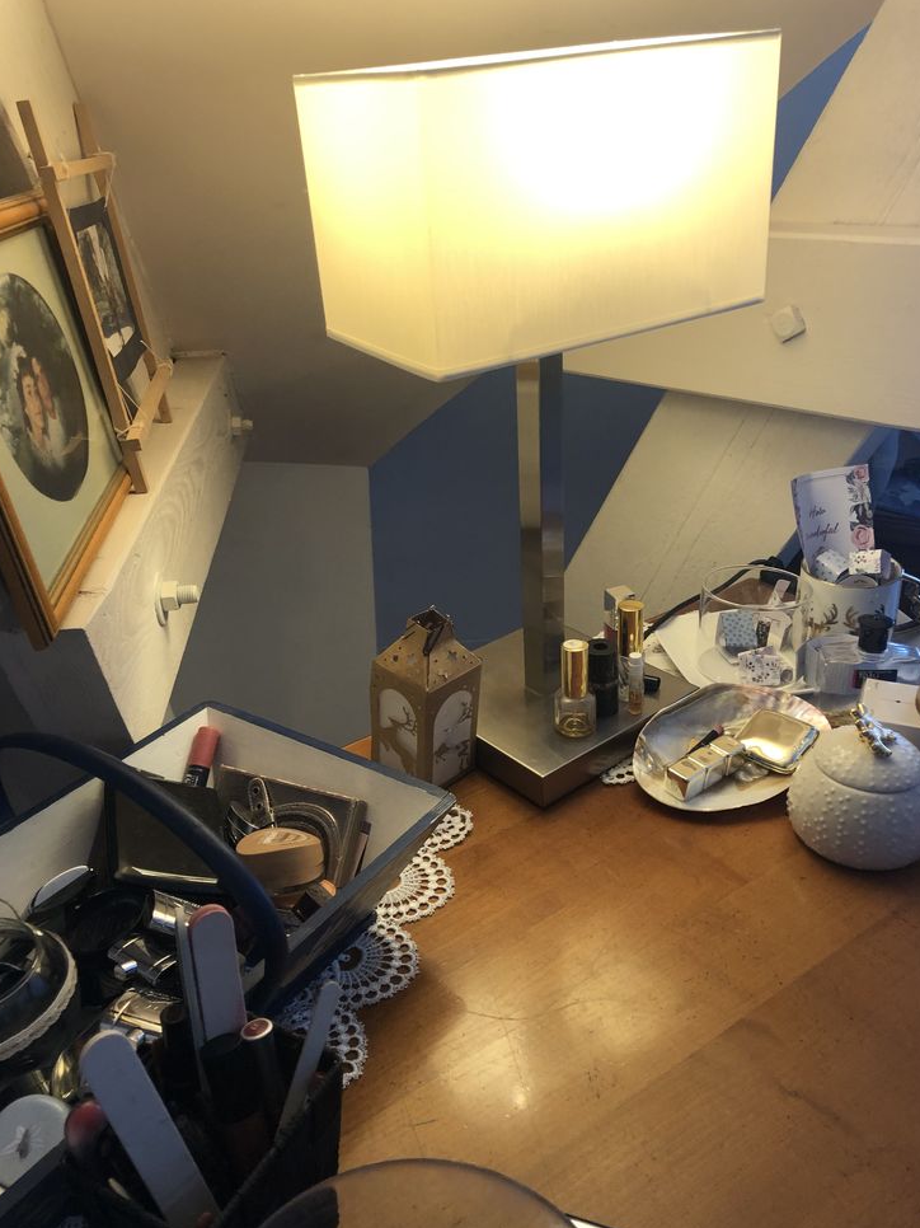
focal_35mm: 29
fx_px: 1028
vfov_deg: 61.7
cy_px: 608
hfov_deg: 48.2
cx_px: 456
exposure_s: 1/20
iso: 40
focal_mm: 4
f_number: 1.8
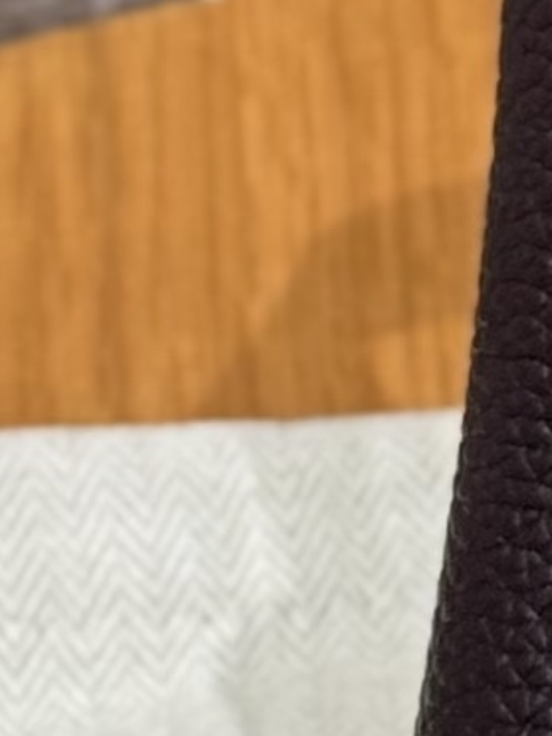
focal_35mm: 376
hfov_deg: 3.9
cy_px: -143
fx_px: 7998
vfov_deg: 5.3
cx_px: 1515
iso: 125
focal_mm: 6.76
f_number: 1.78
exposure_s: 1/100
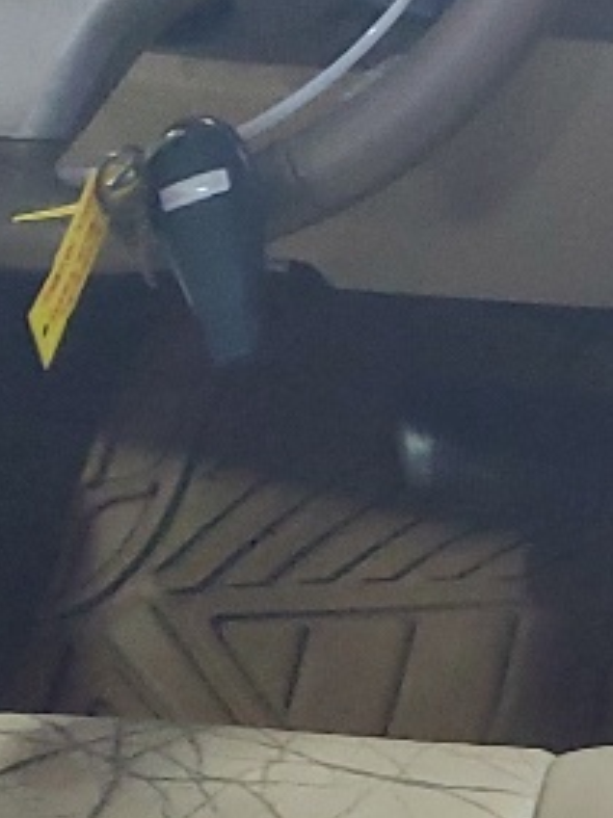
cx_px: 1183
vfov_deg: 13.4
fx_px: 3474
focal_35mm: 147
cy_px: 642
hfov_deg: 9.5
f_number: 1.5
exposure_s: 1/60.2
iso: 276
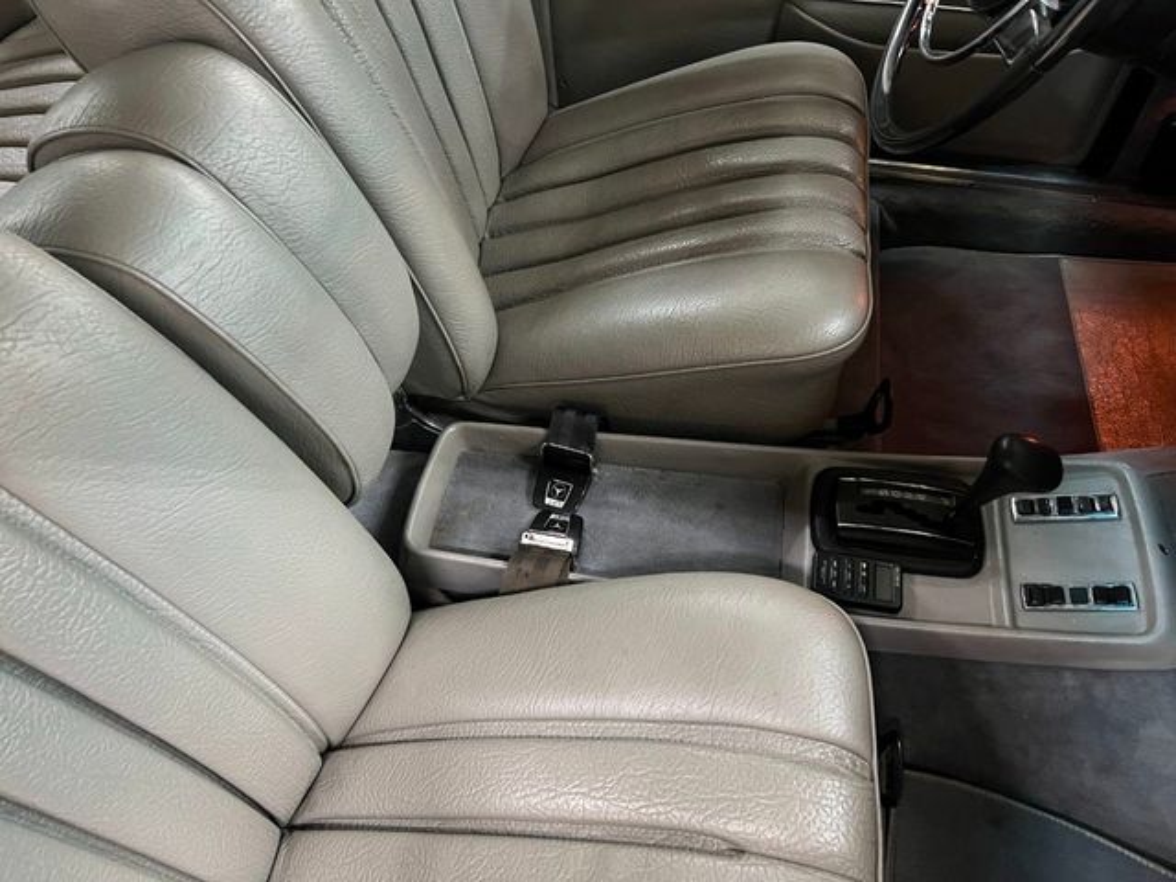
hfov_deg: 67.3
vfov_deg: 53.1
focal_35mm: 26
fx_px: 883
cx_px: 588
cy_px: 441
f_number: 1.5
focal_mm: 5.7
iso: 640
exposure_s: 1/30
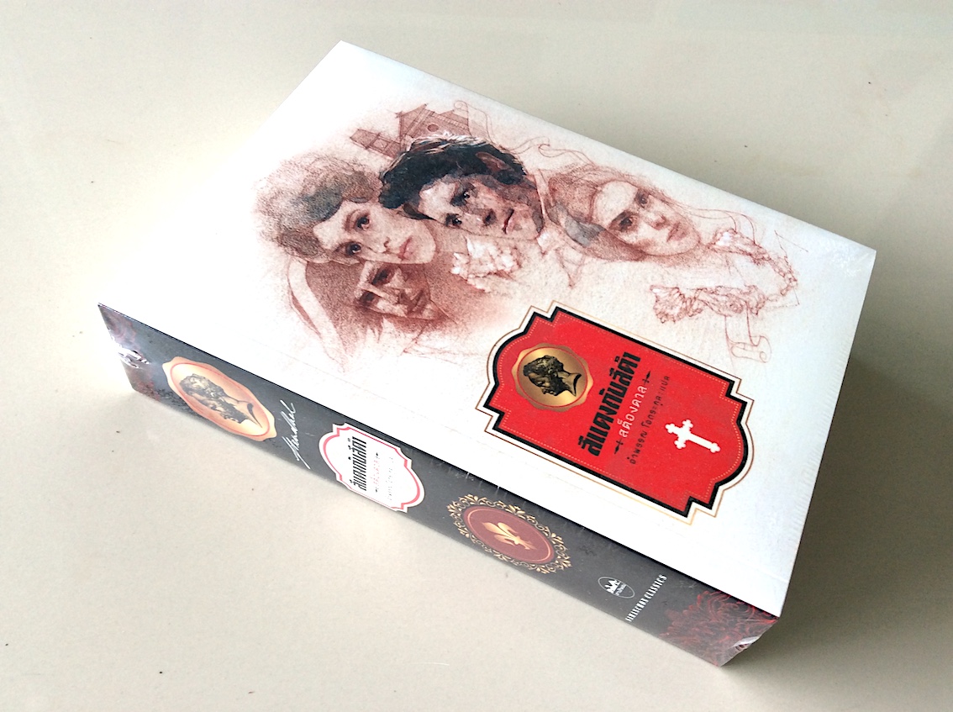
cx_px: 476
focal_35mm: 32
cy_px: 356
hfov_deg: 56.9
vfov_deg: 44.1
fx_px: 880
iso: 32
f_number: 2.4
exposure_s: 1/24
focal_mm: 3.3
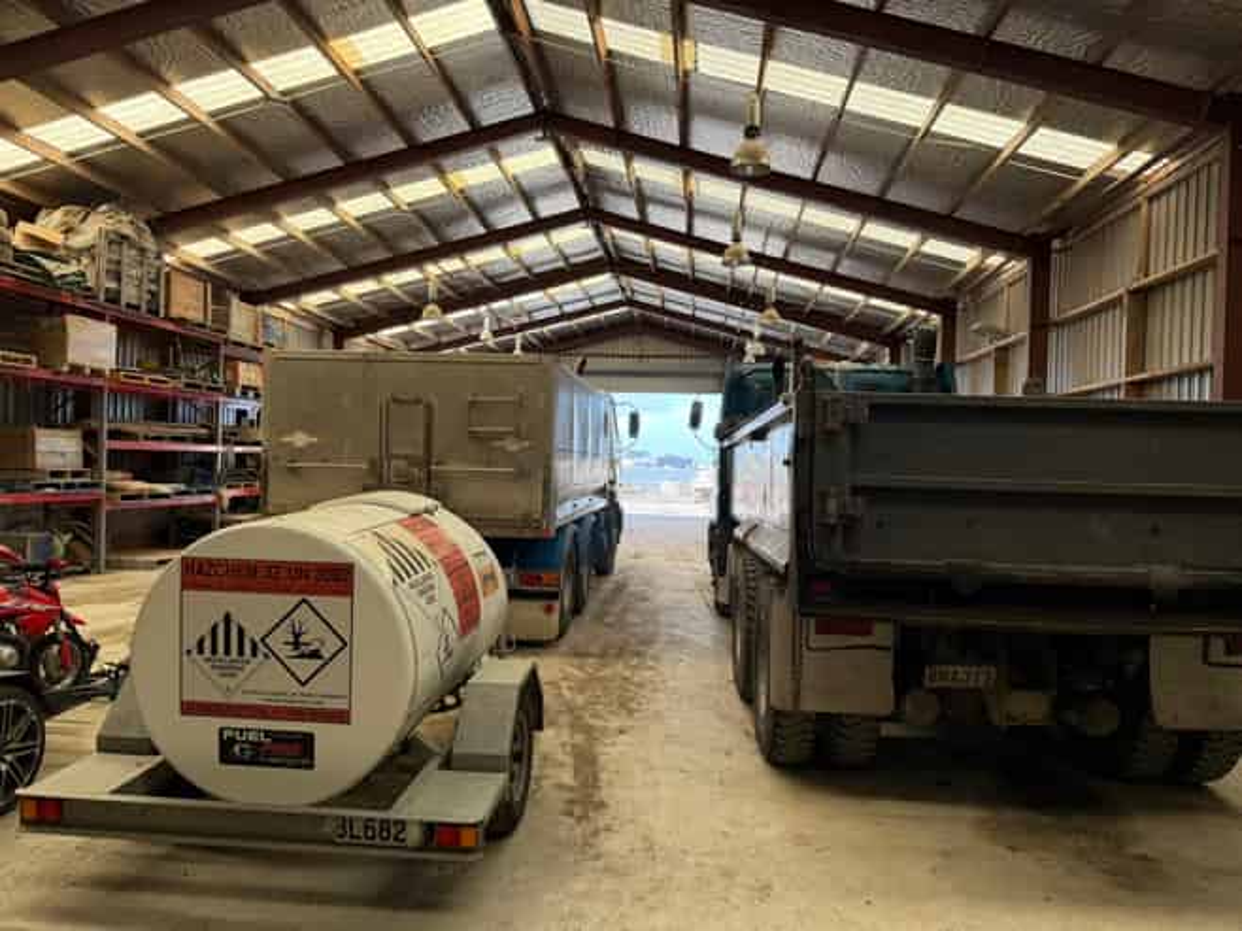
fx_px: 861
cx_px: 621
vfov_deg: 56.8
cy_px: 466
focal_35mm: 24
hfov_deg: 71.6
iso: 160
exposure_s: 1/216
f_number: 1.78
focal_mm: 6.76
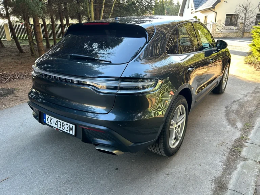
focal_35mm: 26
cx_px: 130
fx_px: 195
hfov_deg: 67.3
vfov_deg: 53.1
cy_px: 98
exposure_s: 1/121
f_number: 1.5
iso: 100
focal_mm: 5.7
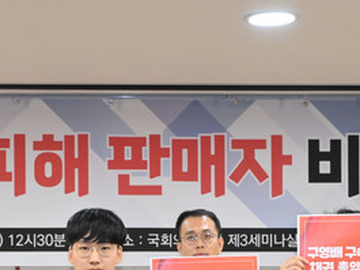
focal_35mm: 129
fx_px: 1342
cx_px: 183
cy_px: 402
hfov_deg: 15.3
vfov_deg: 11.1
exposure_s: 1/250
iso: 2000
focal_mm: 37
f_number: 6.3
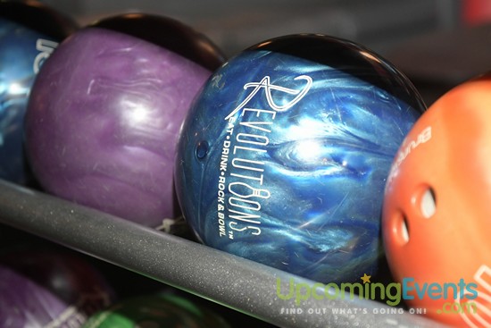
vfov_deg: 17.5
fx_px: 1064
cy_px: 164
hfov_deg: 26.0
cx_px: 246
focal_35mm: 78
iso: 2500
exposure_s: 1/160
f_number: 3.2
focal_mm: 52
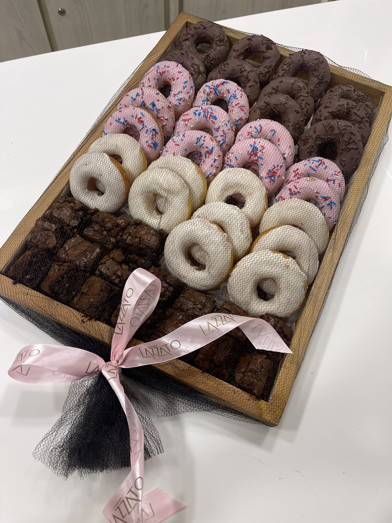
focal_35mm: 25
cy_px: 262
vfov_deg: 69.4
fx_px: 377
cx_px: 196
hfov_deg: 54.9
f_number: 1.6
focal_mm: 5.1
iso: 100
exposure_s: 1/100
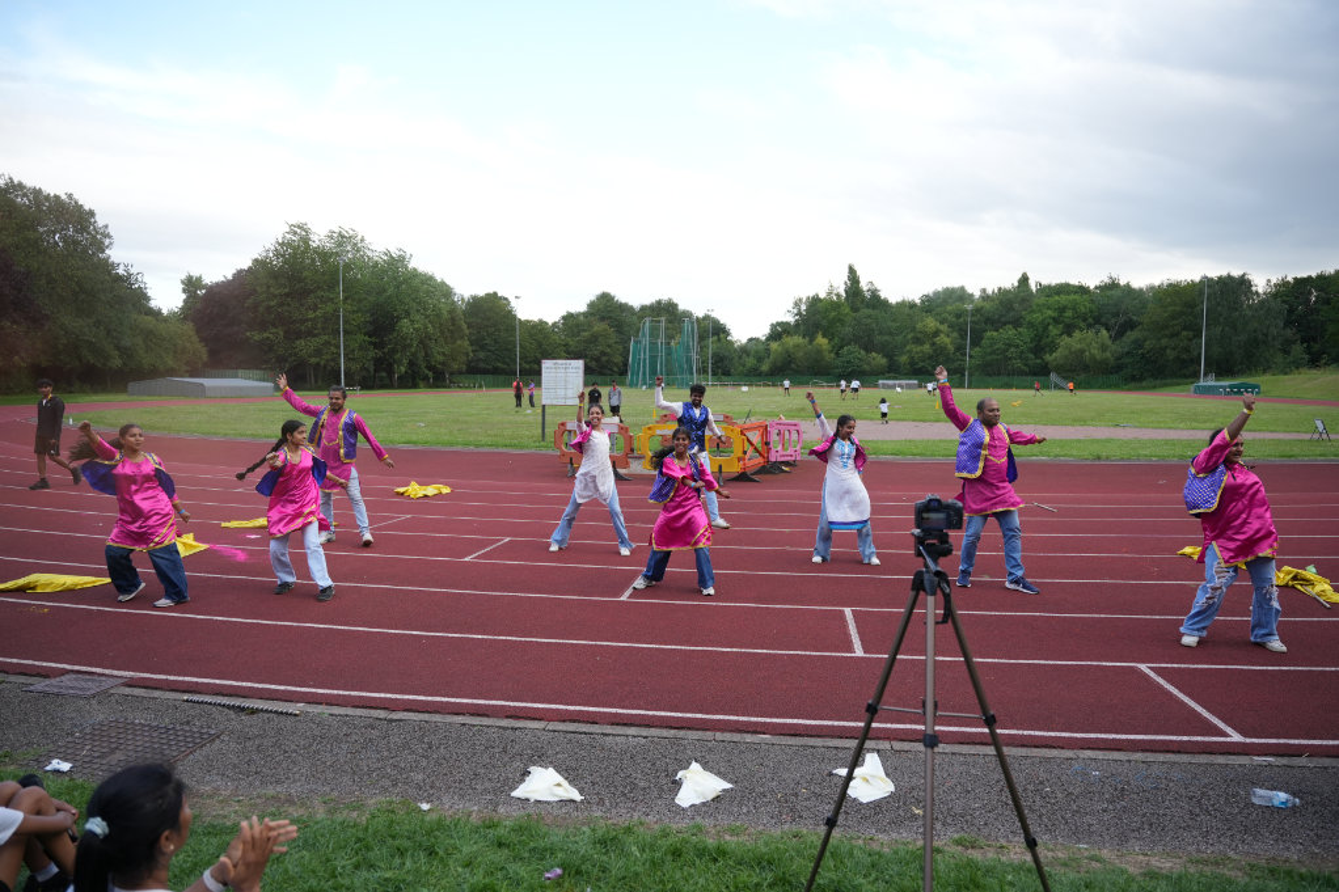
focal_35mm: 24
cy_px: 446
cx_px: 670
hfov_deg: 73.8
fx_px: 892
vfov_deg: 53.1
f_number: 2.8
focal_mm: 24
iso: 250
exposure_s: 1/640
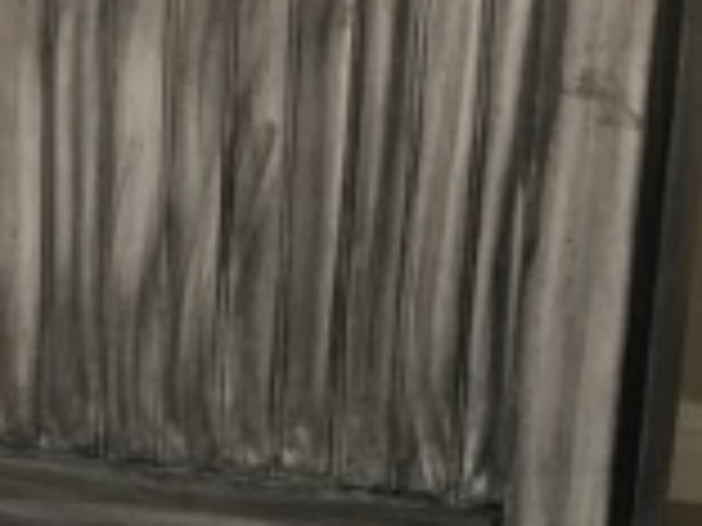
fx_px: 3022
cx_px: -297
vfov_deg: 9.8
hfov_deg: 12.7
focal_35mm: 149
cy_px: -139
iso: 80
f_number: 2.2
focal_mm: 4.15
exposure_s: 1/30
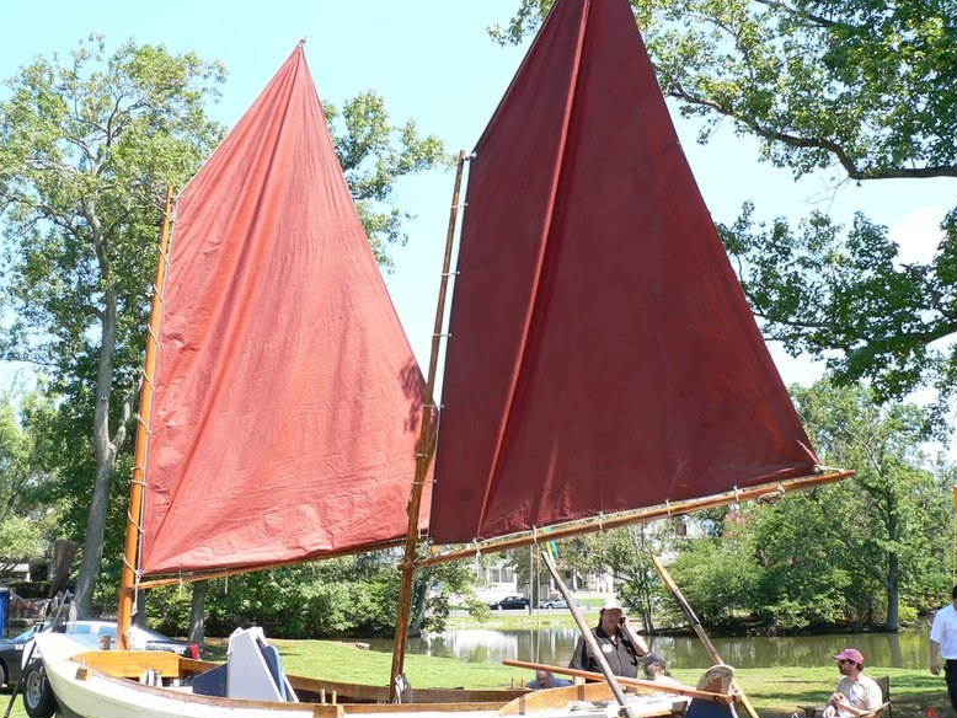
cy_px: 366
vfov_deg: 38.7
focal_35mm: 37
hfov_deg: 50.1
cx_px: 470
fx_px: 1023
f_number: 4
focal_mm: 6
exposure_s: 1/125
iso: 80
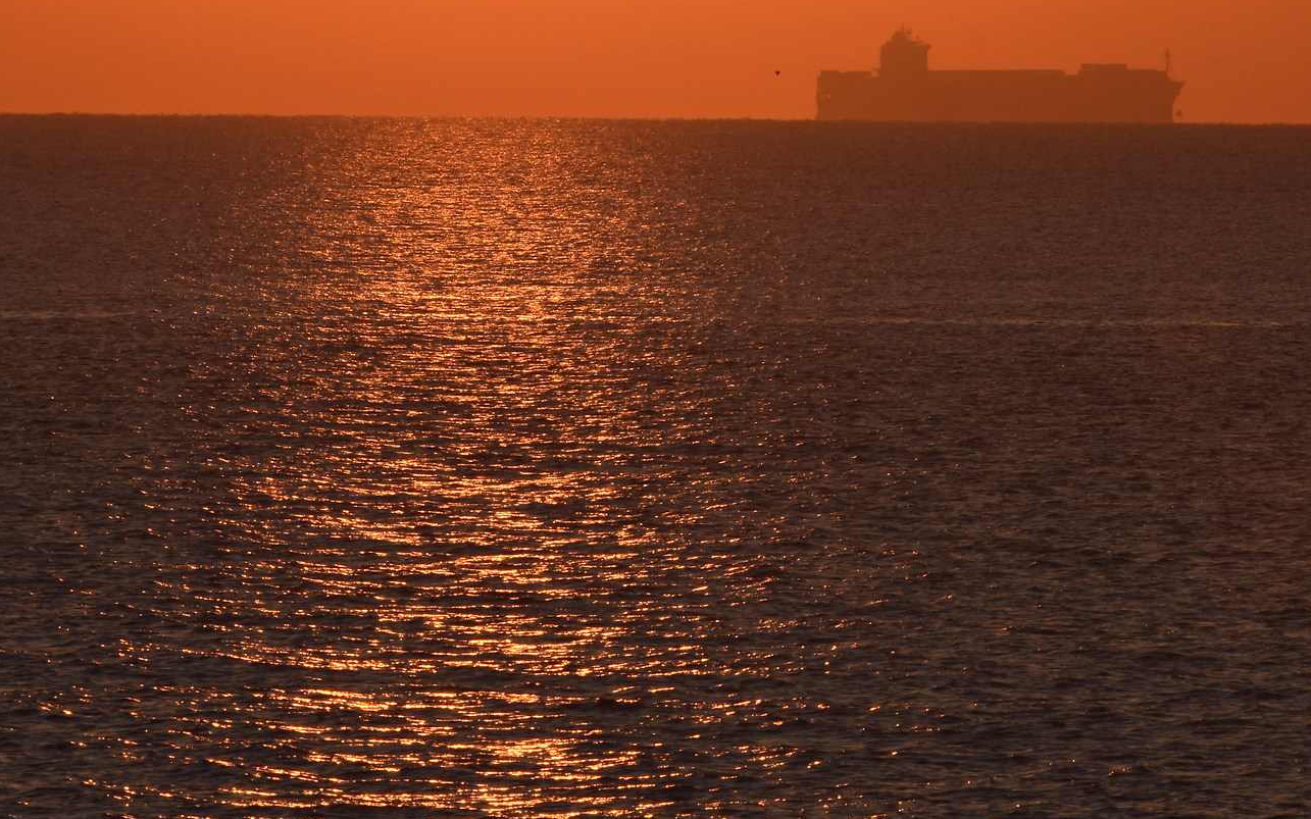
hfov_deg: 3.1
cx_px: 977
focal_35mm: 685
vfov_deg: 1.9
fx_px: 24473
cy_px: 88
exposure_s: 1/640
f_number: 18
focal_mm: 240
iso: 400
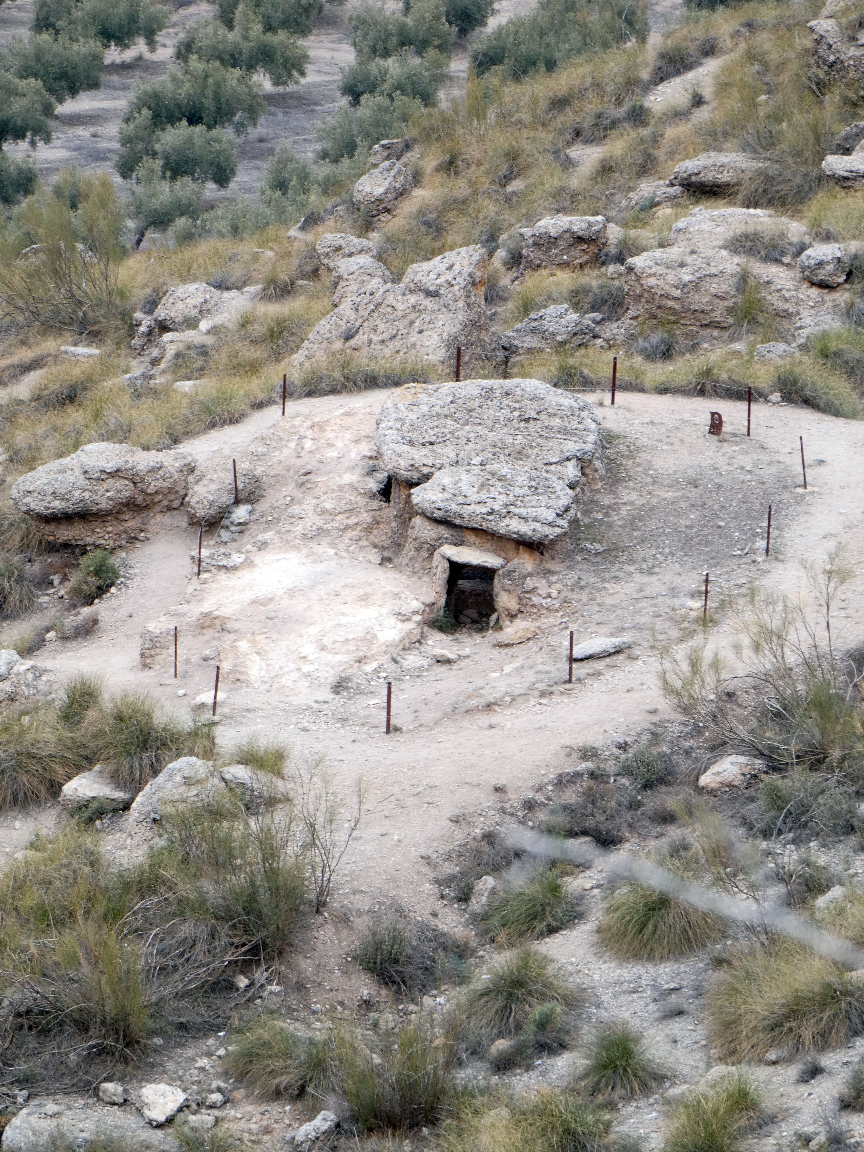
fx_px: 8320
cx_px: 432
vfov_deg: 7.9
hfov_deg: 5.9
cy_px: 576
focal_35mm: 250
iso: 80
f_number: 5.5
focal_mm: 44.8
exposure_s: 1/80
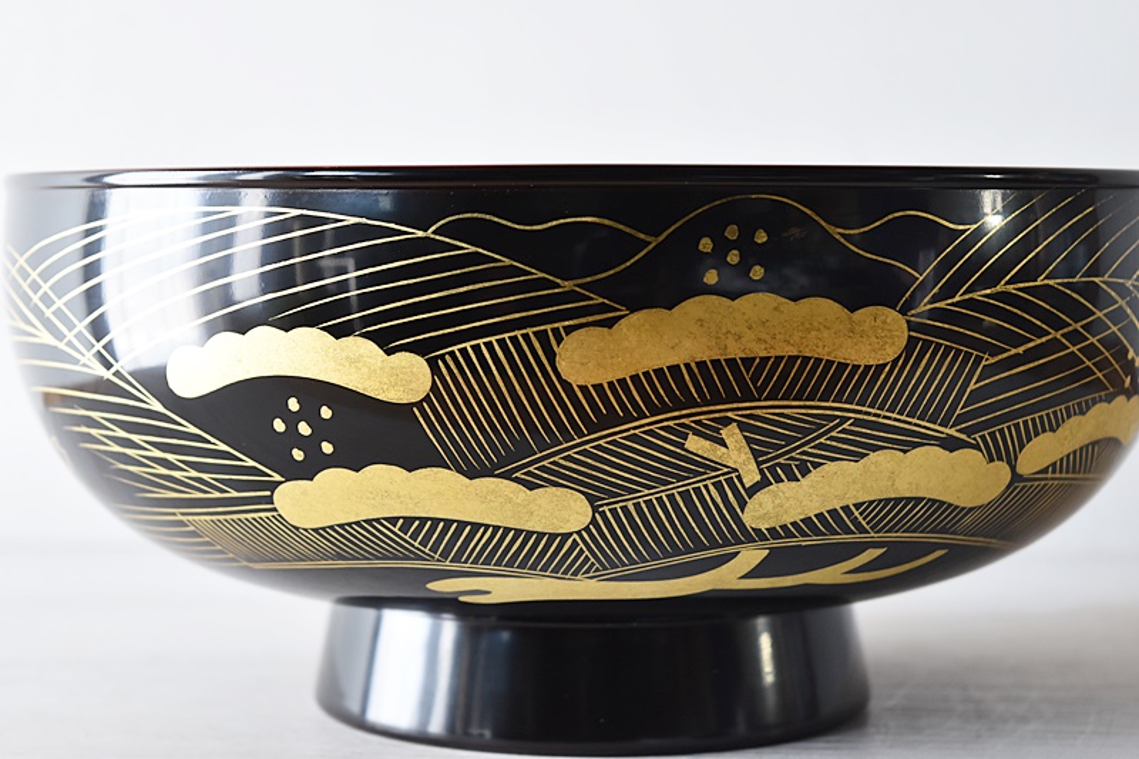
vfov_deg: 16.5
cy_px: 380
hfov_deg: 24.6
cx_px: 570
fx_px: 2610
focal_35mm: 82
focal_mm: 55
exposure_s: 1/10
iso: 800
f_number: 6.3
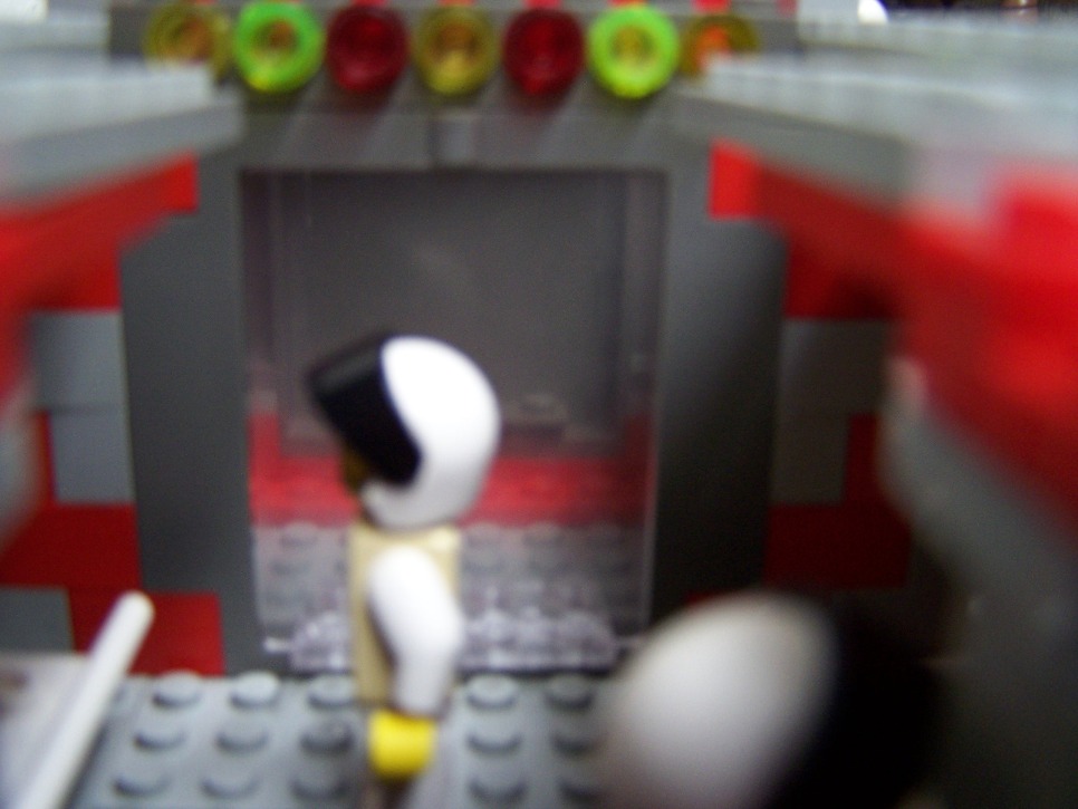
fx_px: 1184
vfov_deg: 37.7
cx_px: 539
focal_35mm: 38
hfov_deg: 49.0
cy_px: 404
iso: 140
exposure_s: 1/8
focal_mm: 6.3
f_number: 2.8
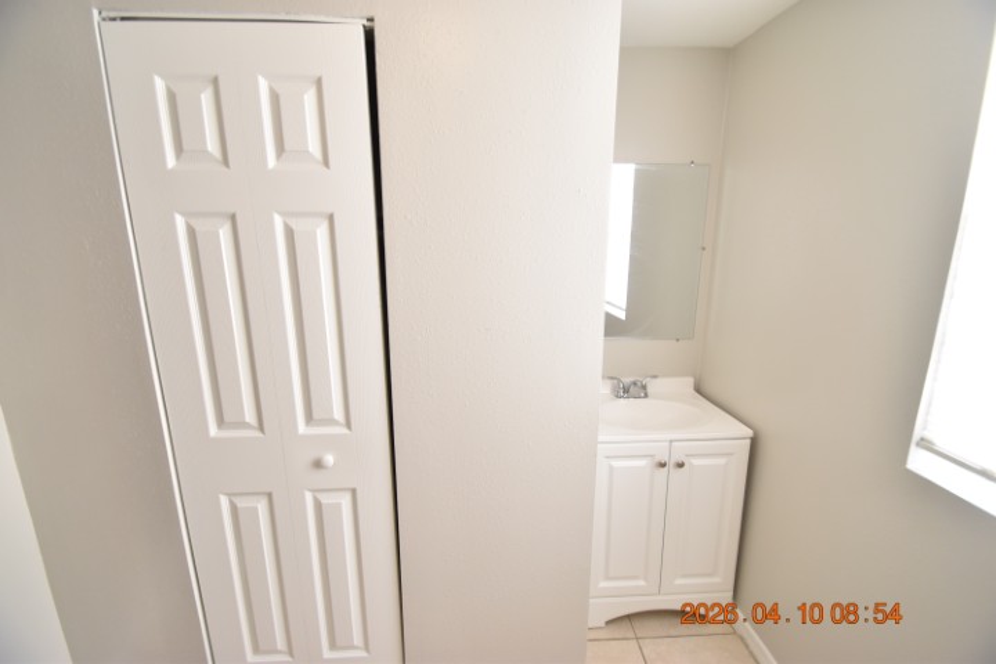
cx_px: 498
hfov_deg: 100.4
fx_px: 415
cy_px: 332
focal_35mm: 15
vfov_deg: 77.3
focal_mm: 10
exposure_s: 1/250
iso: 800
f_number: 3.5
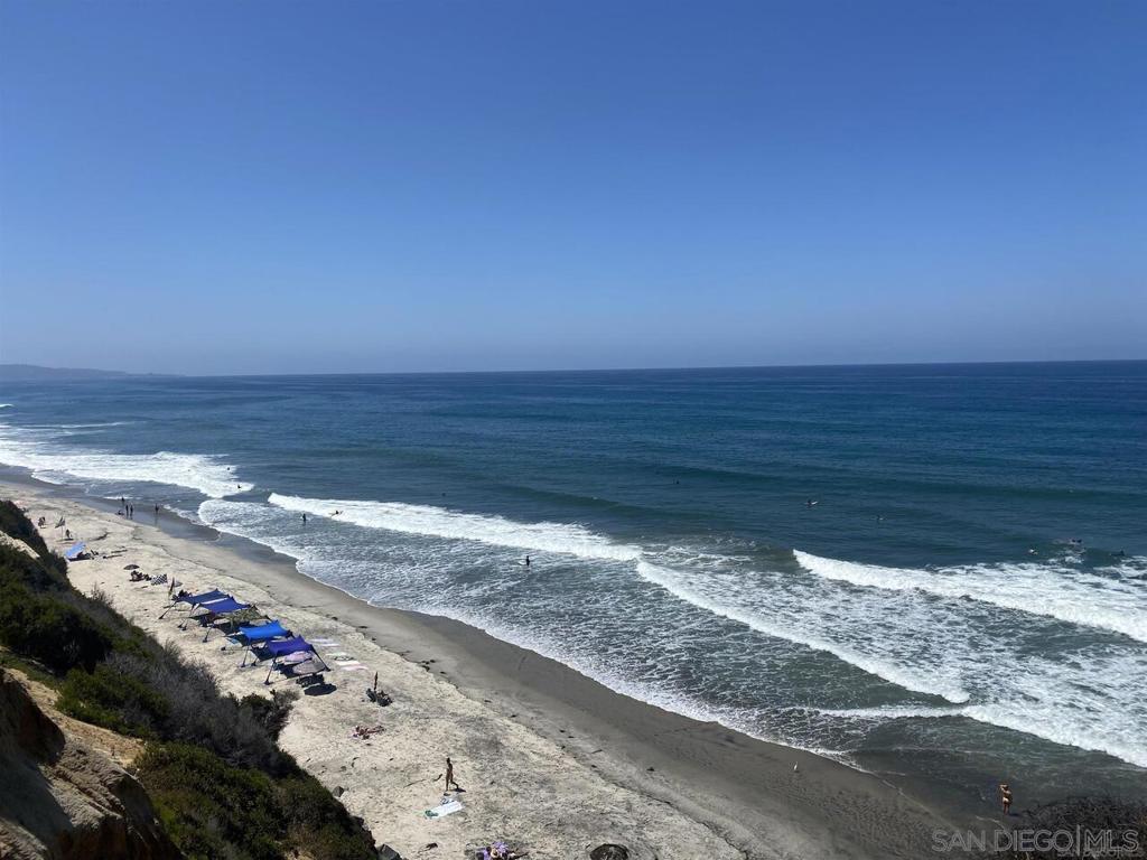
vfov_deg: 53.1
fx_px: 862
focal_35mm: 26
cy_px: 430
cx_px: 574
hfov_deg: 67.3
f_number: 1.8
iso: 32
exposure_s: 1/5495
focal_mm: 4.25
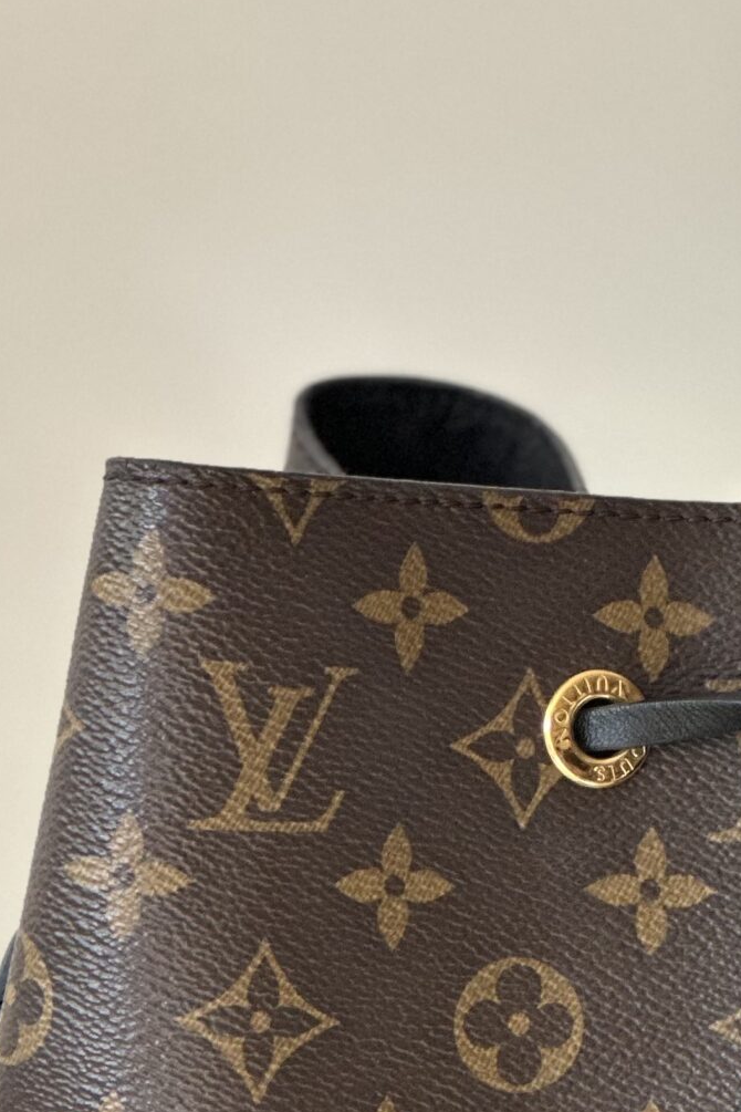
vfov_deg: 10.0
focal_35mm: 204
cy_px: 1269
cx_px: 771
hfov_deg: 6.7
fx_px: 6298
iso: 250
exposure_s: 1/121
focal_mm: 9
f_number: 2.8
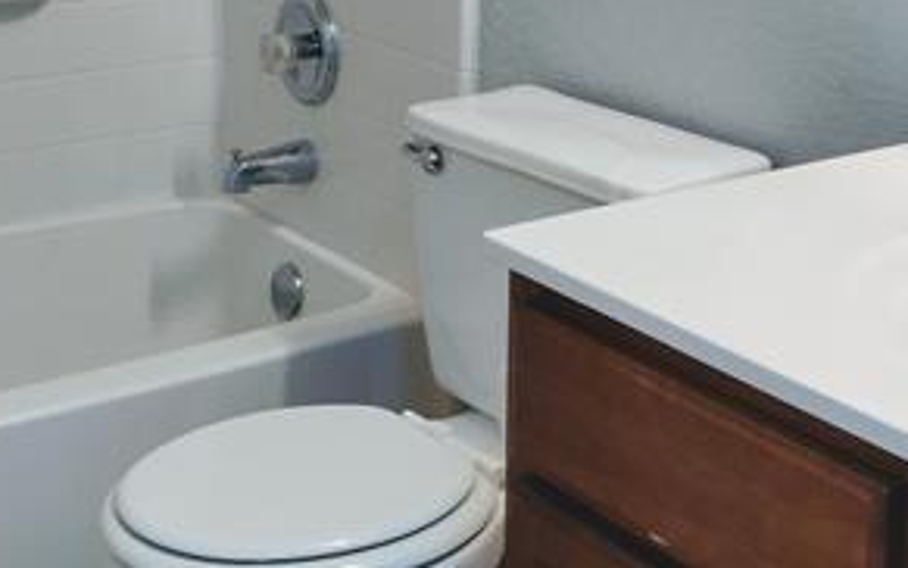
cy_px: -28
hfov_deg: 29.3
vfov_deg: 18.1
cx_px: 559
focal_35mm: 70
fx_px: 1733
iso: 500
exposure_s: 1/50
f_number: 1.7
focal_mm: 4.25
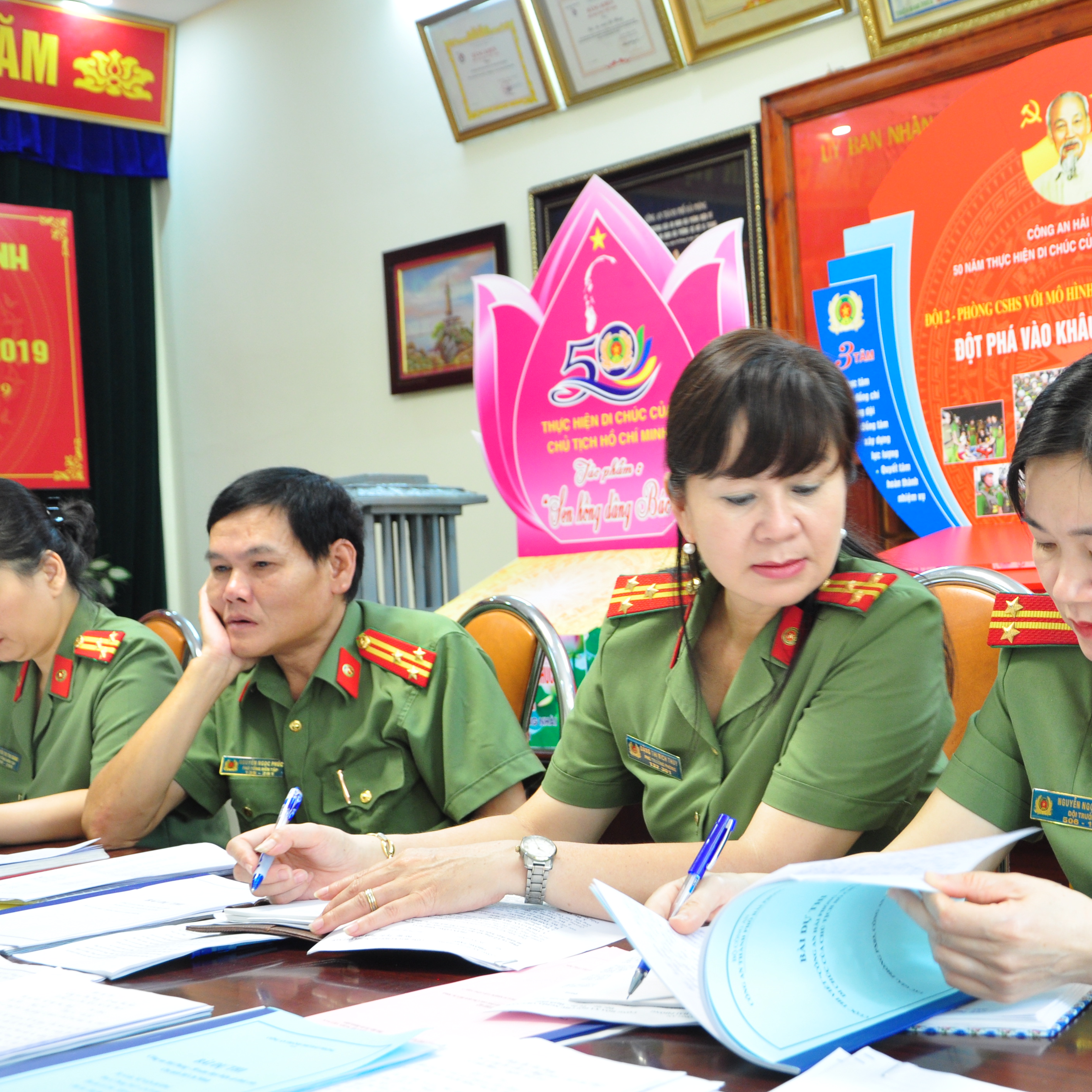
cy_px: 549
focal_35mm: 54
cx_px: 792
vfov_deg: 31.6
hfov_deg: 31.2
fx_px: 1927
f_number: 5
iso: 640
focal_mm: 28
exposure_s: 1/20
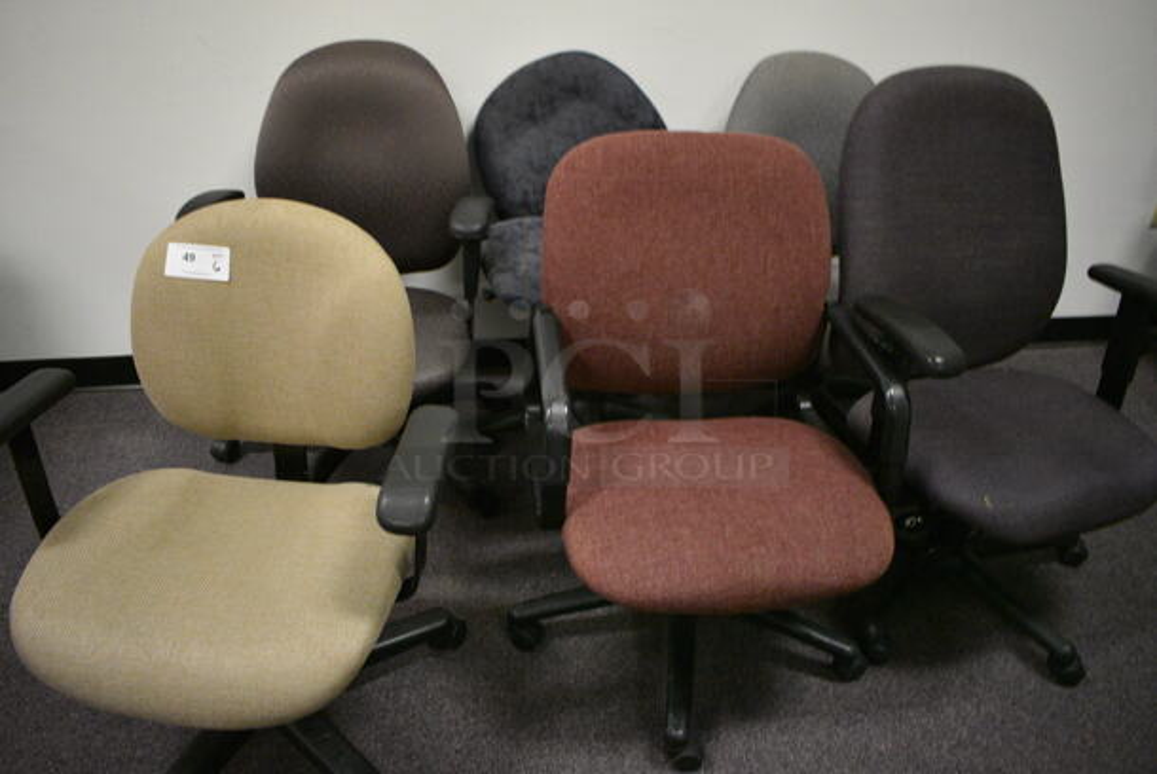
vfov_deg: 48.0
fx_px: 869
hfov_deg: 67.3
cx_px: 578
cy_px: 387
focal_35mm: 27
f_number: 3.5
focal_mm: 18
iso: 5000
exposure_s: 1/125
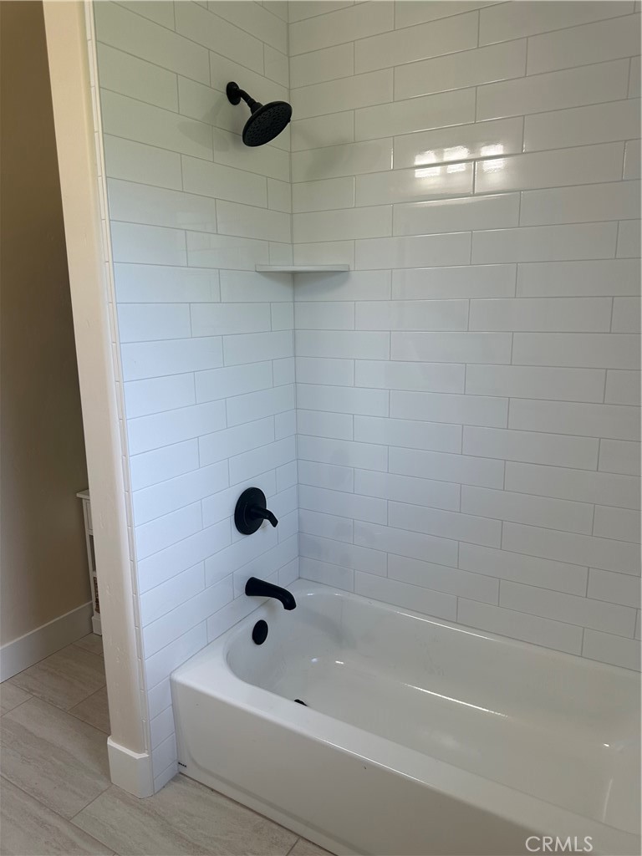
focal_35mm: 24
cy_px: 428
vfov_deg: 71.6
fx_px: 593
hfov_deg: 56.8
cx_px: 321
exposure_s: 1/120
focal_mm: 6.86
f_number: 1.78
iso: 80
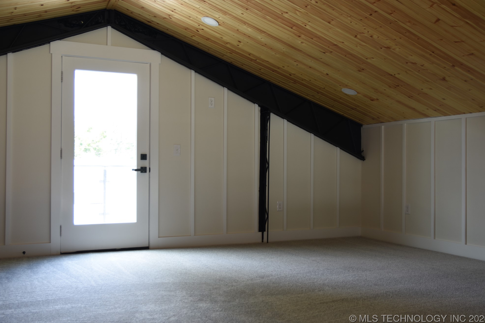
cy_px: 162
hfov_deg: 51.9
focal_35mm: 37
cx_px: 242
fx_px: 498
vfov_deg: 35.9
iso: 100
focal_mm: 24
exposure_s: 1/30
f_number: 3.2
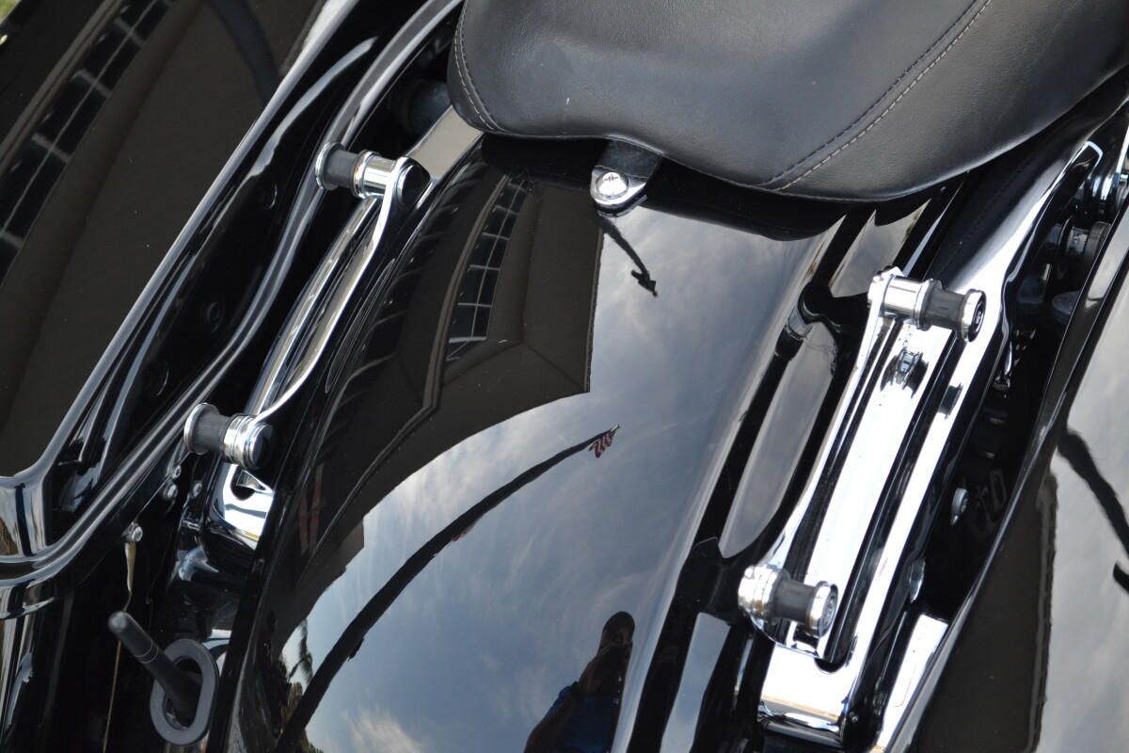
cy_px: 376
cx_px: 564
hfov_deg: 26.0
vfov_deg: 17.5
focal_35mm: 78
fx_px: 2446
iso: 320
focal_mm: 52
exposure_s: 1/125
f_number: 5.6
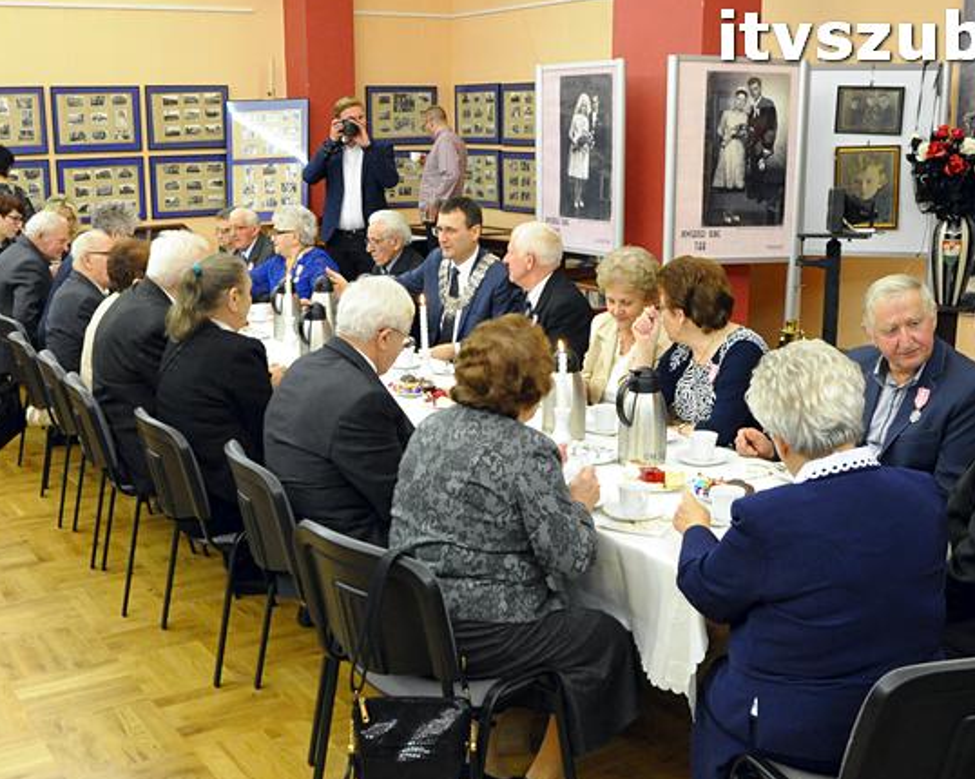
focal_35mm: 40
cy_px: 463
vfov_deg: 37.2
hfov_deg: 45.8
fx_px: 1154
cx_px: 442
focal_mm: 18
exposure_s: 1/80
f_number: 5.6
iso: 2500
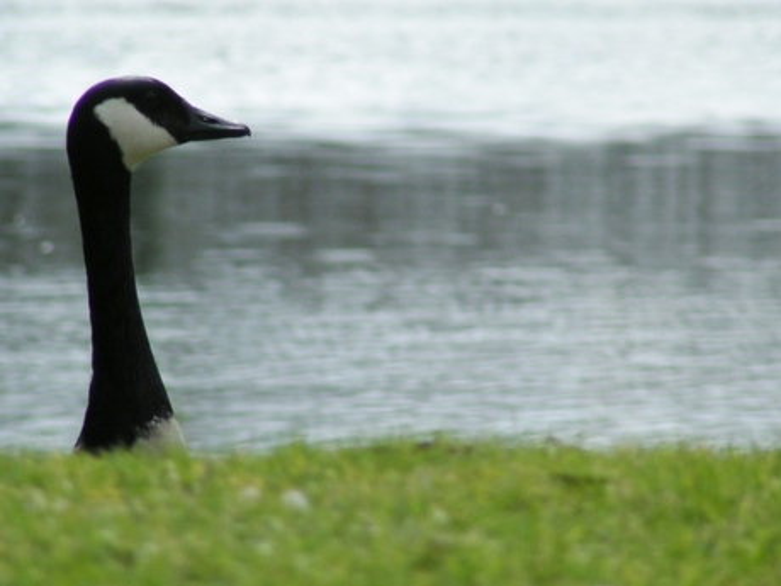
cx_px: 390
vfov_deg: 3.9
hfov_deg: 5.2
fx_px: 8573
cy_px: 293
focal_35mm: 380
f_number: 3.5
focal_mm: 58
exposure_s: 1/1000
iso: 50
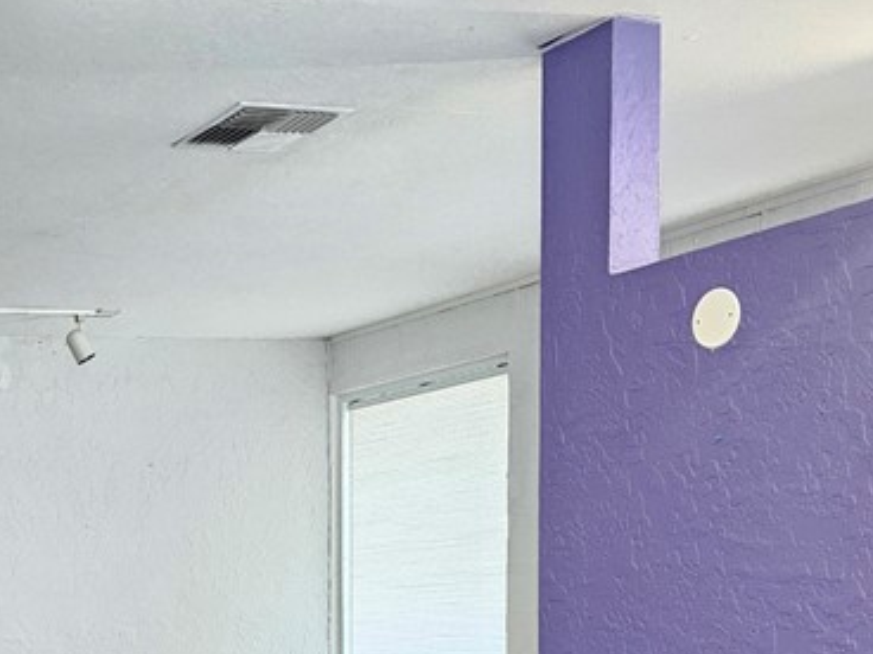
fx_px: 1614
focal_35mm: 64
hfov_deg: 27.2
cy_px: 746
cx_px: -133
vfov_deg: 21.6
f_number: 1.7
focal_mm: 6.3
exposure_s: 1/24
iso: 640
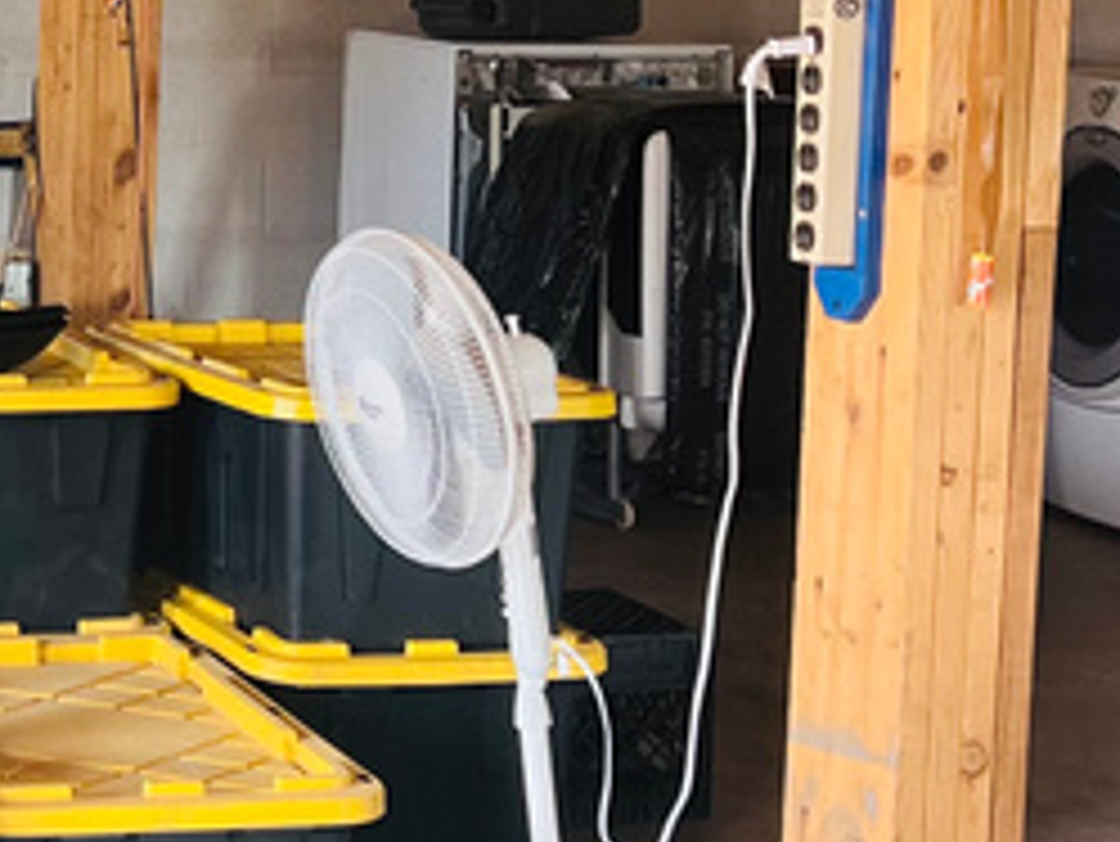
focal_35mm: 107
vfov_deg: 13.7
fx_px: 3464
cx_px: -76
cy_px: 72
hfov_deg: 17.8
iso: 100
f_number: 1.5
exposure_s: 1/60
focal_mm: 5.7
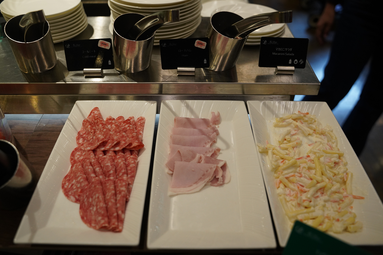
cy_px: 128
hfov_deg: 61.9
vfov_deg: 43.6
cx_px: 192
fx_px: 319
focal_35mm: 30
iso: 1600
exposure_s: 1/160
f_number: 3.5
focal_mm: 30
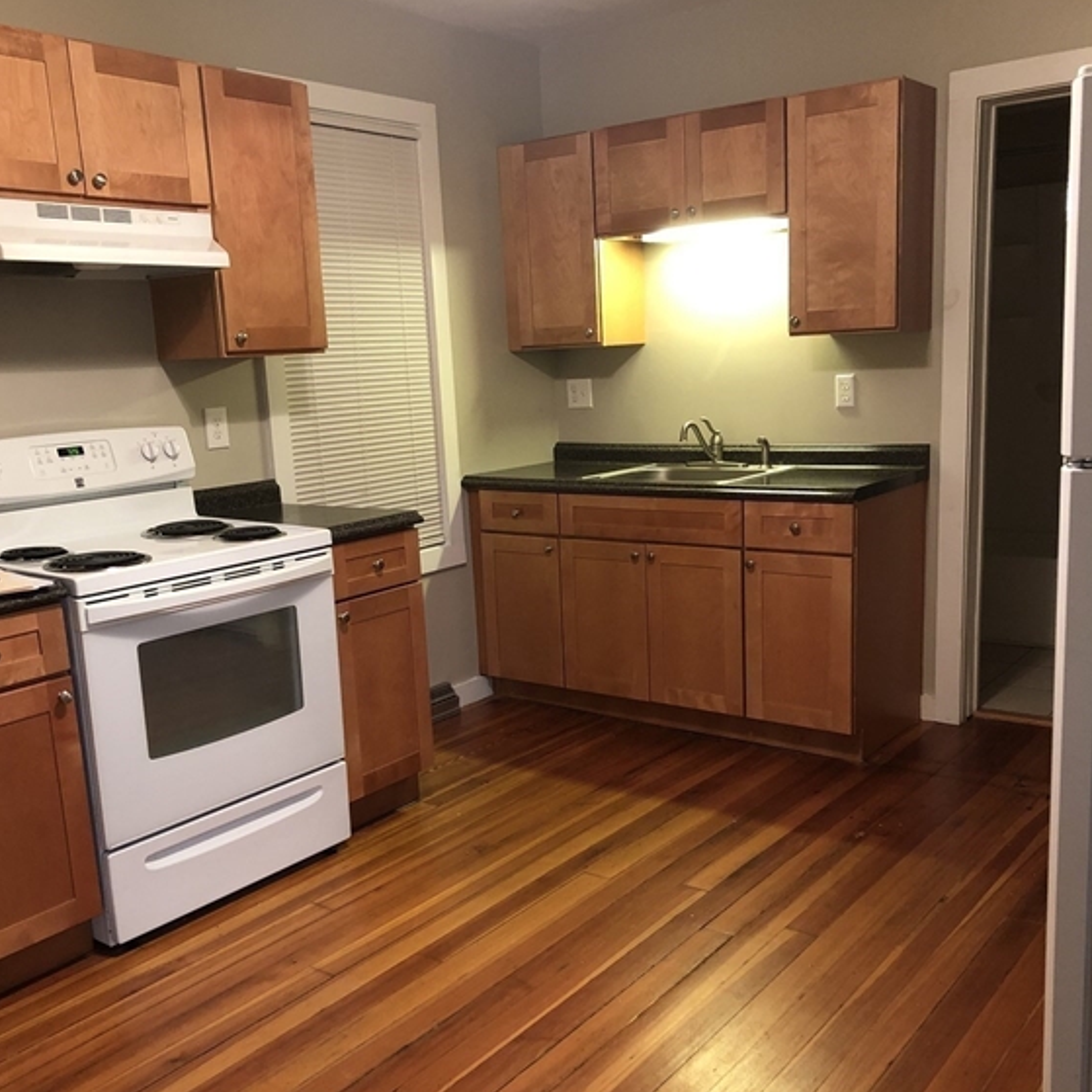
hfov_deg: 48.5
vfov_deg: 48.3
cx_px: 543
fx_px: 1213
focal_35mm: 34
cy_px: 615
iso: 80
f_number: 1.8
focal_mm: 3.99
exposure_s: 1/7
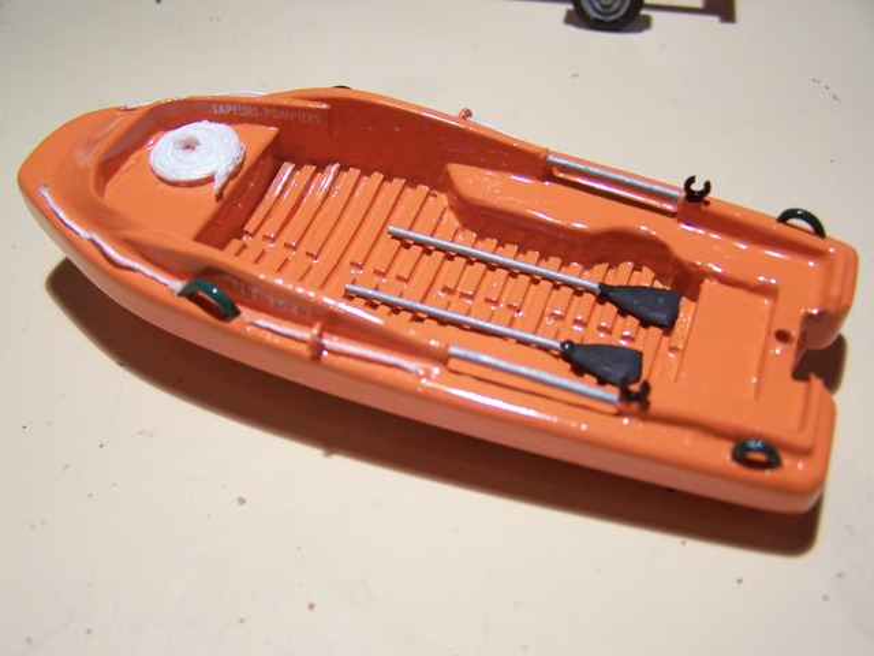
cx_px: 437
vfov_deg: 37.7
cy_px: 328
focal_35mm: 38
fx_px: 959
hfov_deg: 49.0
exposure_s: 1/30
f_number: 2.8
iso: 80
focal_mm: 6.3
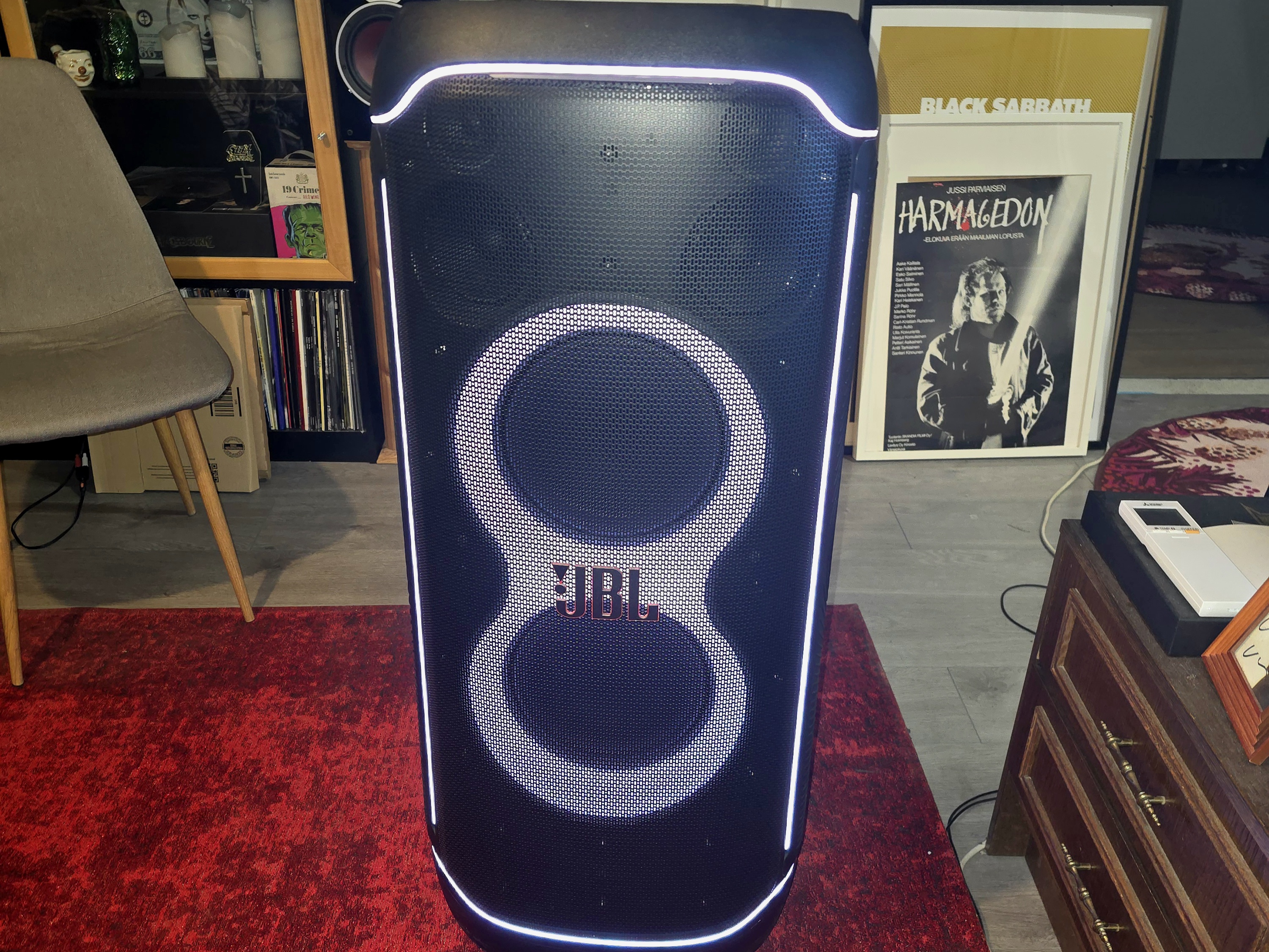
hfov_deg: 73.9
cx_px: 634
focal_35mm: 23
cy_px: 476
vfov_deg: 58.9
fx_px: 843
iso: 160
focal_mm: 6.3
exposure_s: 1/12
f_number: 1.7
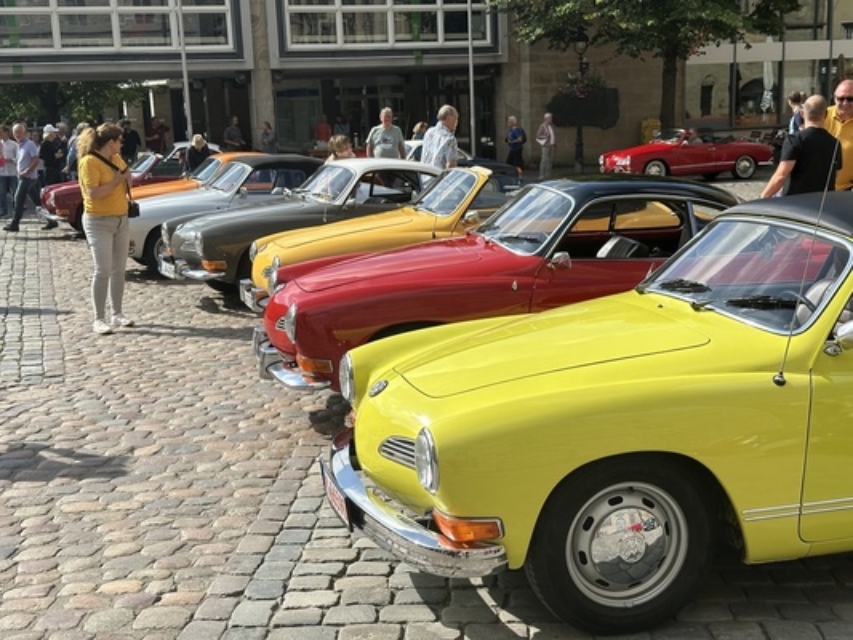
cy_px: 320
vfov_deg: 30.3
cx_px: 426
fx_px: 1183
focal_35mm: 48
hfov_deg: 39.6
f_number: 1.78
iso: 64
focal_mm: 6.86
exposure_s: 1/4367
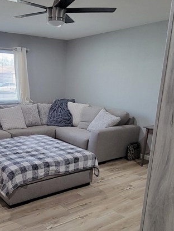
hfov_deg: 42.6
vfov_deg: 56.5
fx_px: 214
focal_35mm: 32
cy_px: 137
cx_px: 41
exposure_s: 1/60
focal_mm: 2.2
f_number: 2.2
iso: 200
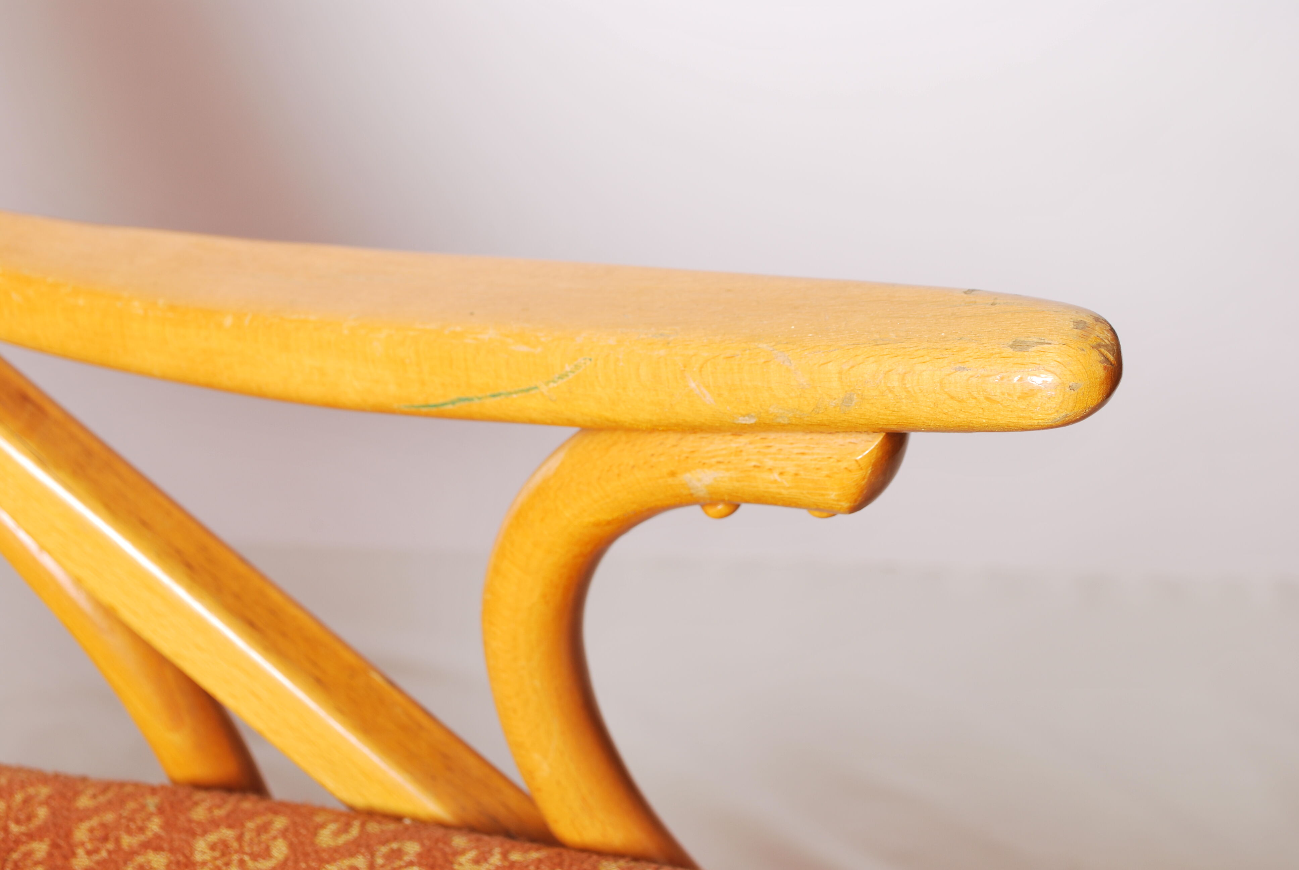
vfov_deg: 22.7
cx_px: 650
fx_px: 2168
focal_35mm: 60
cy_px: 435
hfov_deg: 33.4
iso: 100
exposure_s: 1/100
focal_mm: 40
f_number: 8
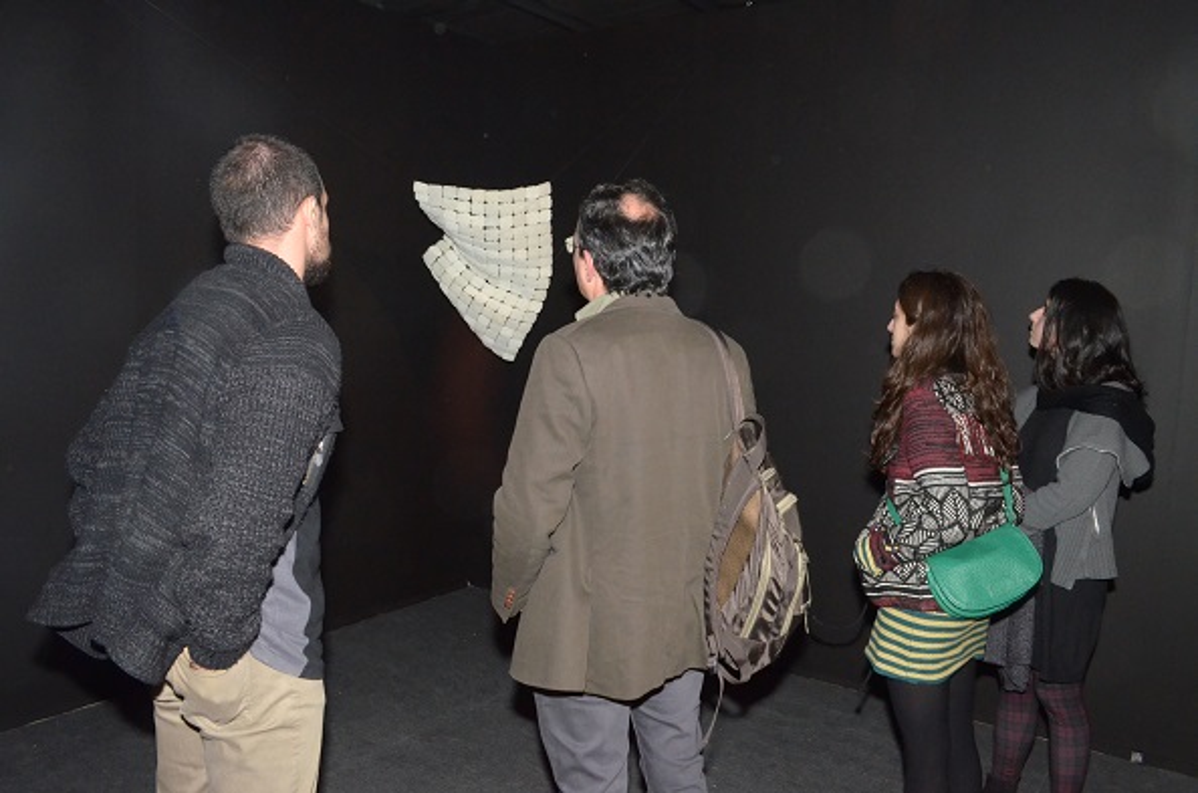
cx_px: 599
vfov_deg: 47.7
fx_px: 896
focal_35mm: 27
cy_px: 396
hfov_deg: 67.5
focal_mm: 18
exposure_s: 1/100
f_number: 10
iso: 3200
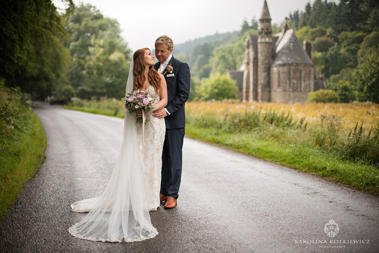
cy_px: 126
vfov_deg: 27.0
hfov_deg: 39.6
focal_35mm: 50
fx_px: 527
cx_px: 190
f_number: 2
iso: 100
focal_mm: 50
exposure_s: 1/2000
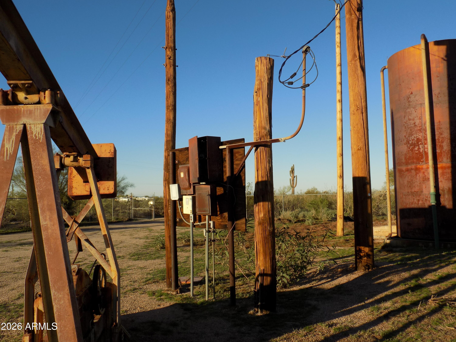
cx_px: 228
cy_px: 171
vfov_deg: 46.8
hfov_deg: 60.0
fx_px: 395
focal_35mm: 30
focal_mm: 5.3
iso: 80
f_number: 3.3
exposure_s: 1/800
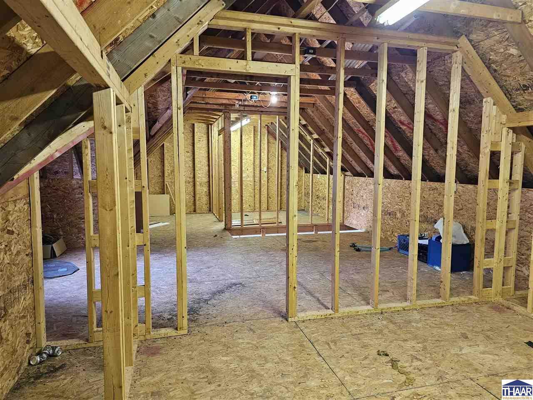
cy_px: 200
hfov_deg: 73.9
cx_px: 266
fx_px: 354
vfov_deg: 58.9
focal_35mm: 23
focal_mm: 6.3
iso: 640
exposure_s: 1/60
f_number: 1.7
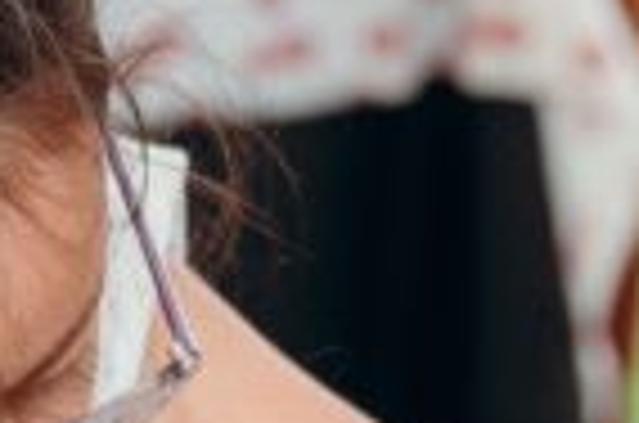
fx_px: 9227
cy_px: 227
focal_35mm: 521
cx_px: 855
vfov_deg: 2.6
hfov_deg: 4.0
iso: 1250
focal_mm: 72
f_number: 3.5
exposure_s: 1/160
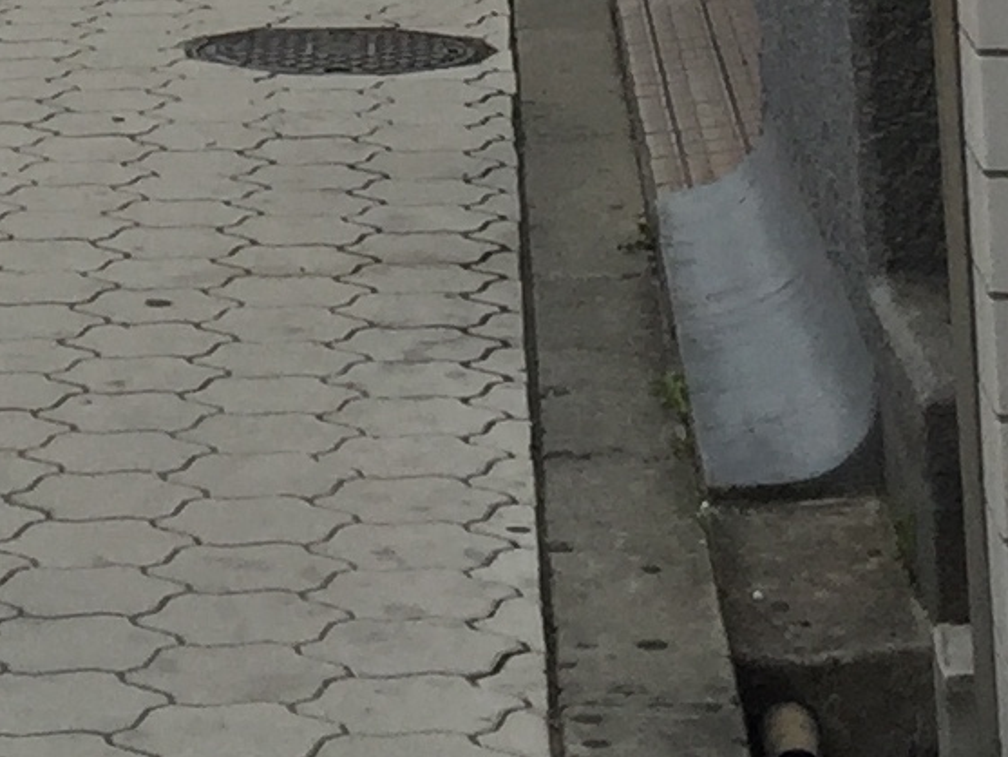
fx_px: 4951
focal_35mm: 170
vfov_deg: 7.8
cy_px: -1387
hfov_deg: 11.4
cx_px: -176
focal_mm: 4.15
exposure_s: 1/1163
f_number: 2.2
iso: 32
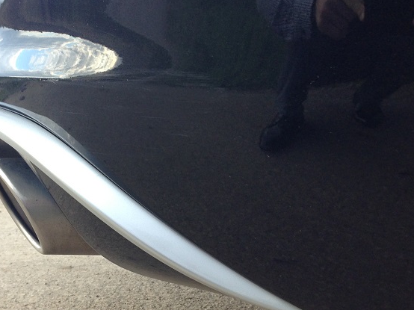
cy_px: 200
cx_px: 63
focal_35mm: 61
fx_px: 729
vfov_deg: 23.9
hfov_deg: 30.6
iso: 50
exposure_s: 1/120
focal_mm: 4.13
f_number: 2.4
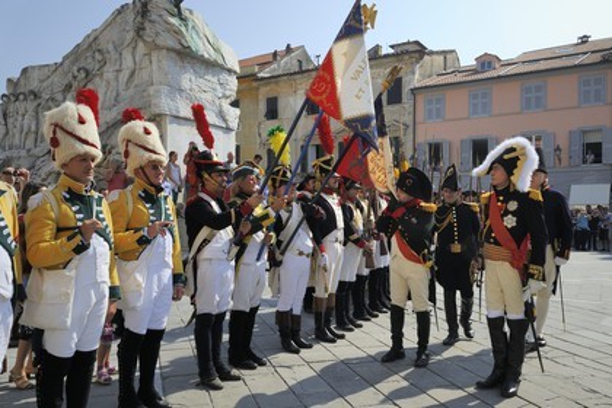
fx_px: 493
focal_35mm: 29
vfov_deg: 45.0
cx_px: 306
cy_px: 204
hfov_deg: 63.7
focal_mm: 29
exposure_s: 1/250
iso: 400
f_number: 14
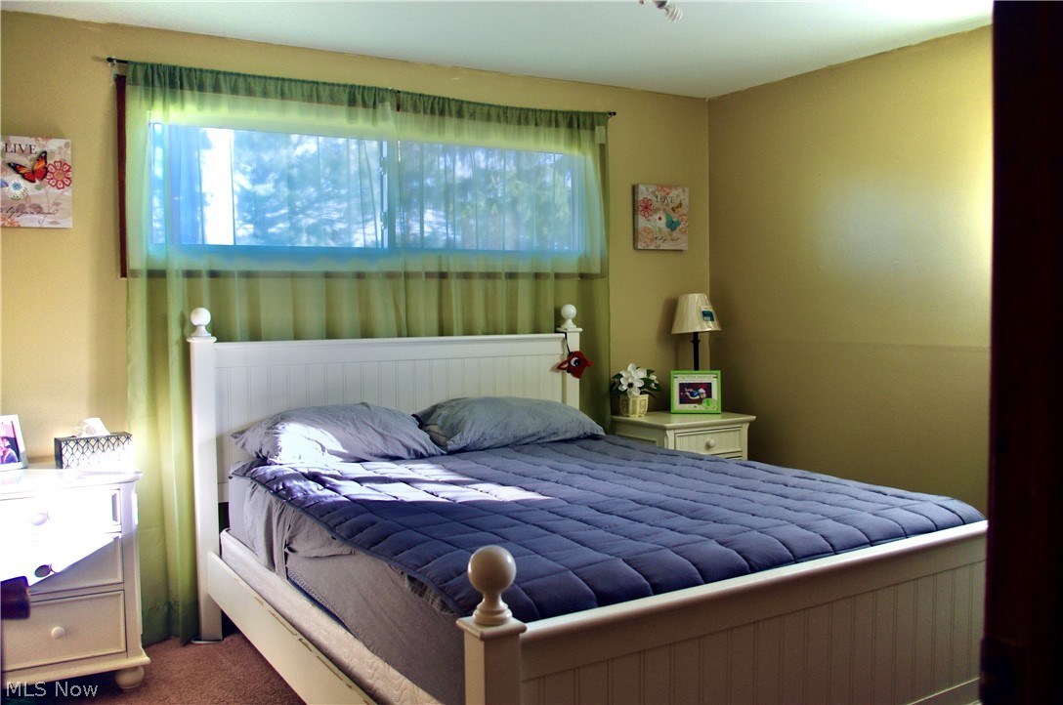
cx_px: 532
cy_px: 352
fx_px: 914
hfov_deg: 60.4
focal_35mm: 31
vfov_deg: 42.2
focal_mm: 21.25
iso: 200
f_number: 4
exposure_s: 1/40
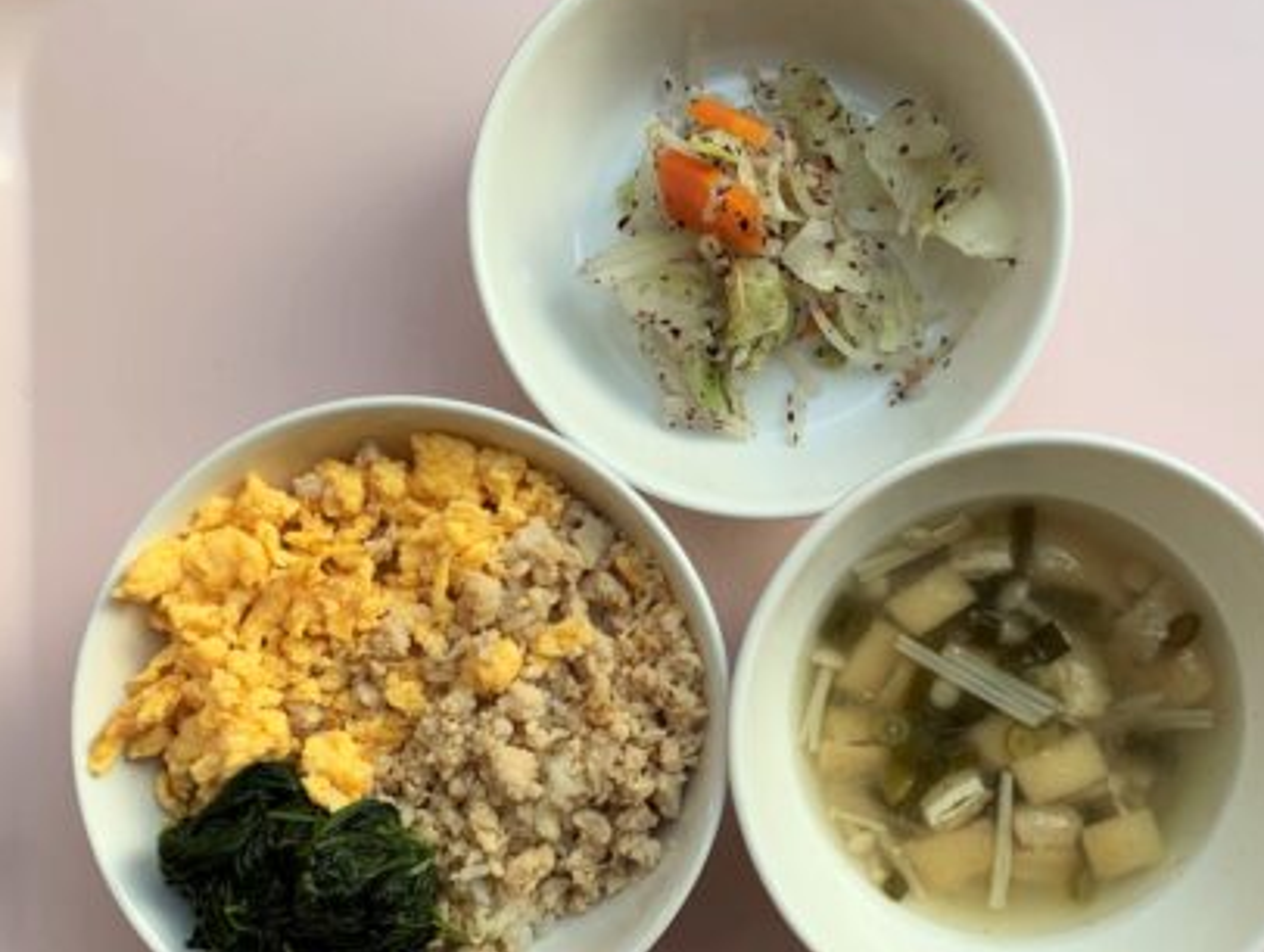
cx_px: 716
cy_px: 495
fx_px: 1171
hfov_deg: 56.5
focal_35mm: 32
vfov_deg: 44.3
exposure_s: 1/121
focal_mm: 4.25
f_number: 1.8
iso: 40
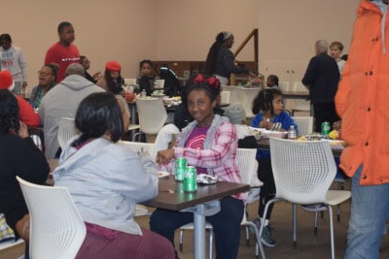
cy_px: 101
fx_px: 778
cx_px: 117
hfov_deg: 27.8
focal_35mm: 72
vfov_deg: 18.9
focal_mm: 32
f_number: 5
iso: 800
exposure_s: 1/100
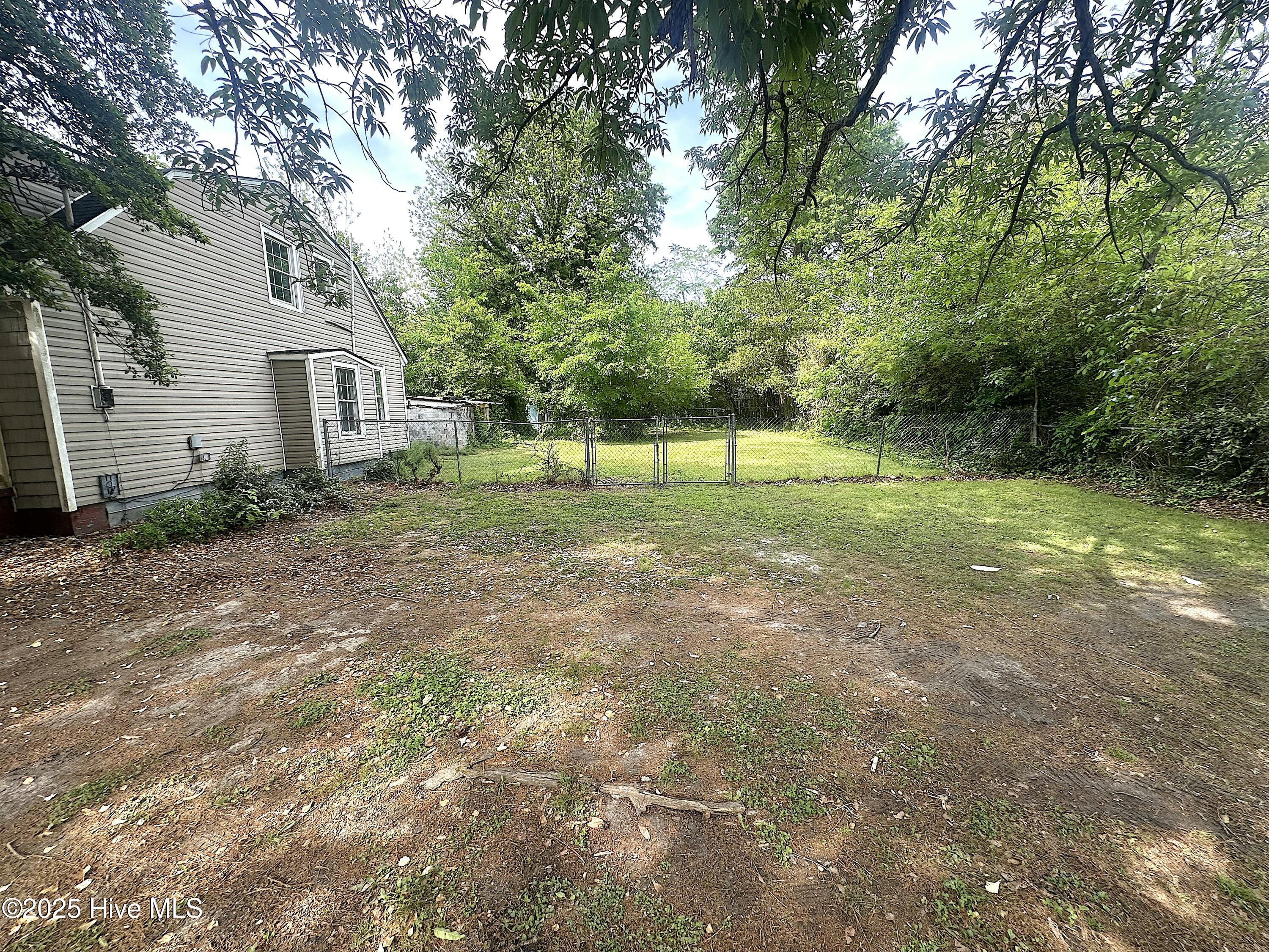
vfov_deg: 85.7
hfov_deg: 102.1
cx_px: 634
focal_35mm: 14
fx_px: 513
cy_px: 476
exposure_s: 1/244
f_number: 2.2
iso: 40
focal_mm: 2.22
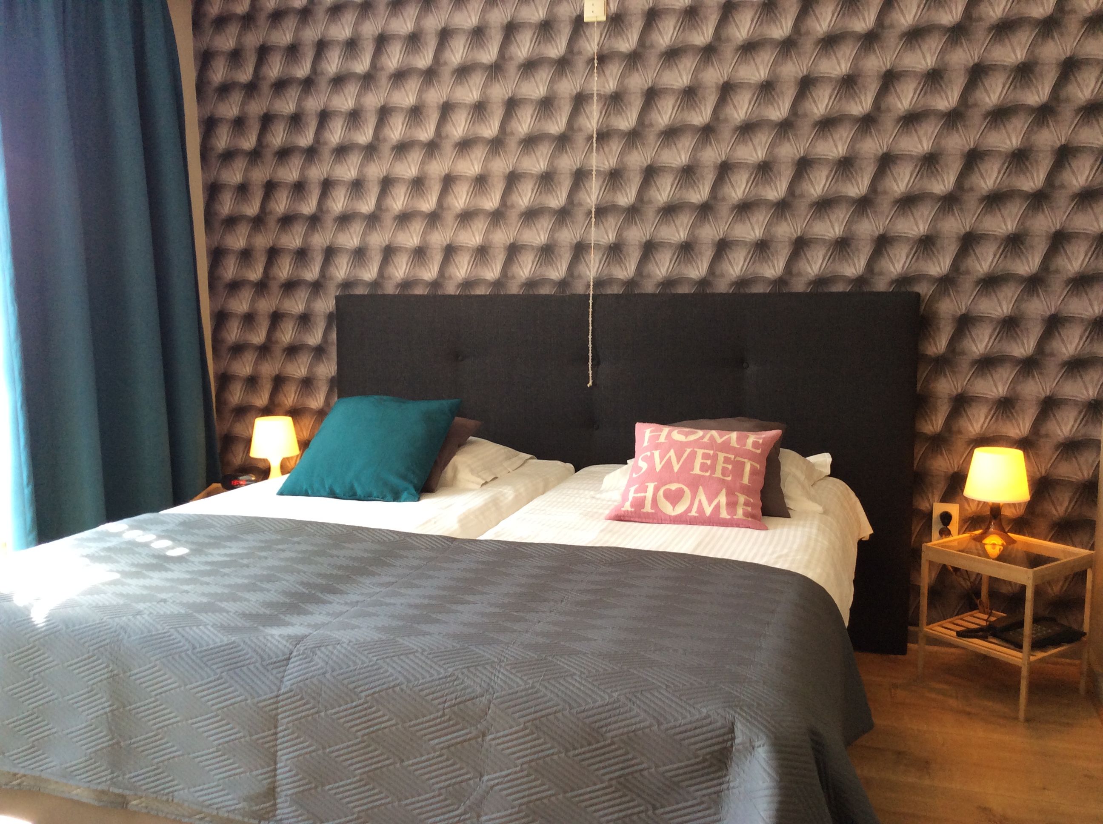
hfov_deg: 56.9
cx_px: 552
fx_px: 1018
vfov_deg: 44.1
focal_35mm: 32
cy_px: 412
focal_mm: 3.3
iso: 50
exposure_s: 1/25
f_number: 2.4
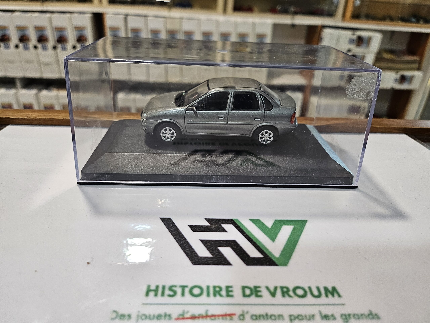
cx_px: 215
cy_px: 162
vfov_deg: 56.8
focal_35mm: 24
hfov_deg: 71.6
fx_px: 298
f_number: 1.8
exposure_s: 1/100
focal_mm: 5
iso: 160
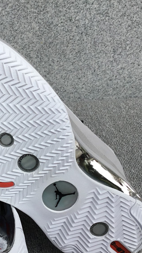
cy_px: 151
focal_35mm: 54
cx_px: 0
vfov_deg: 38.3
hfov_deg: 21.5
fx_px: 361
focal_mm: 3.3
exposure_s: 1/291
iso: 25
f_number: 2.4
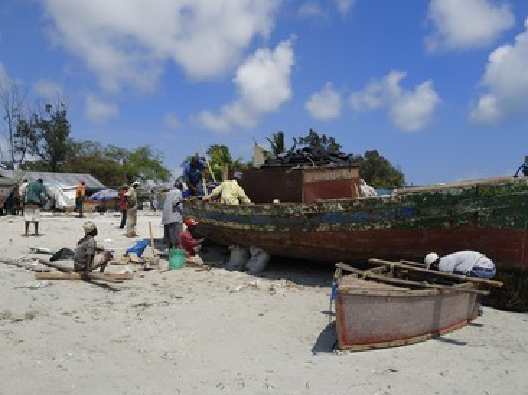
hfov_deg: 56.8
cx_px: 283
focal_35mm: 32
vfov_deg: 44.1
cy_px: 198
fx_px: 488
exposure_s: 1/250
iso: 200
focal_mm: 29
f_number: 13
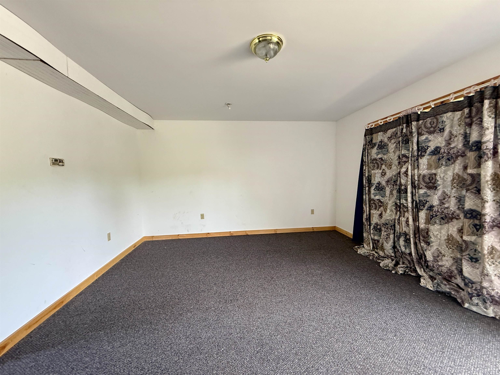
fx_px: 202
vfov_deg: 85.7
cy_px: 188
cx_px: 250
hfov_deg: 102.1
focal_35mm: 14
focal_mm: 2.22
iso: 400
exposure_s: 1/60
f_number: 2.2
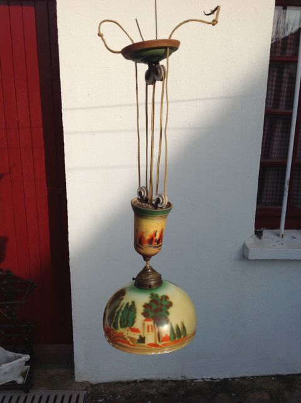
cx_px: 150
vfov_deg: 52.7
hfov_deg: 40.6
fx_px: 407
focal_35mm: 35
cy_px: 202
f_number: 2.4
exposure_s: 1/2747
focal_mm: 4.28
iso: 50
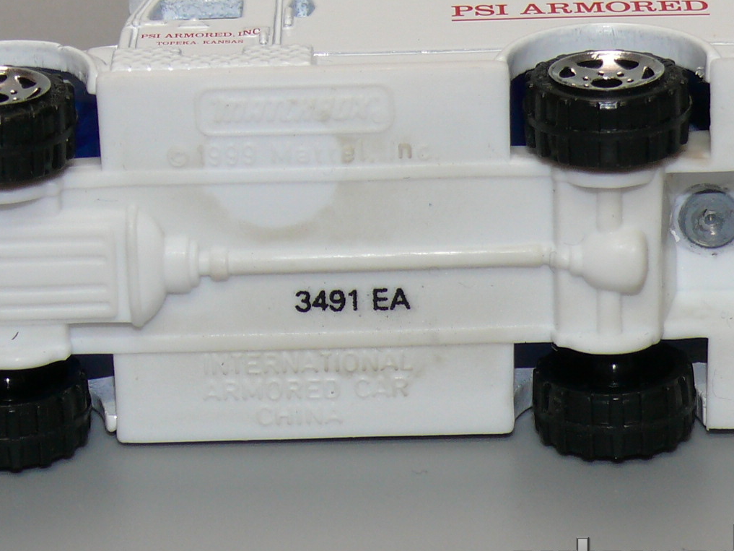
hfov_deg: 10.7
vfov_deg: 8.1
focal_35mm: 184
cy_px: 200
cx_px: 341
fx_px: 3902
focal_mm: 14.4
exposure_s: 1/30
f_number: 4
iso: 100
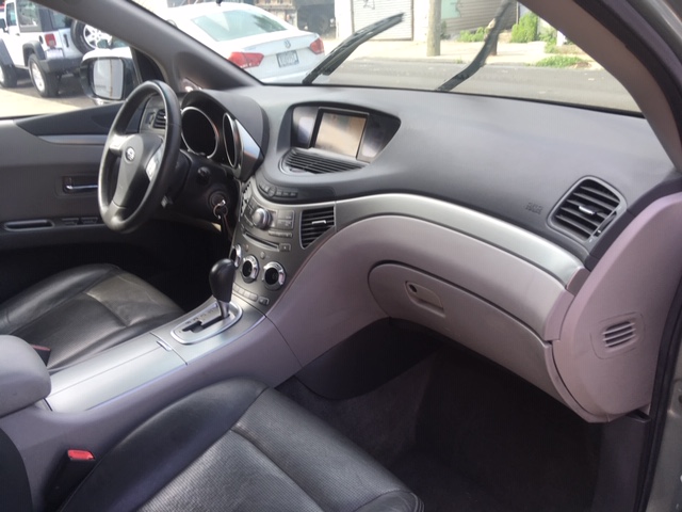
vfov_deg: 48.2
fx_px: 571
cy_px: 256
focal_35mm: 29
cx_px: 341
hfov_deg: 61.7
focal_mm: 4.15
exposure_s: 1/125
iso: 25
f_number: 2.2
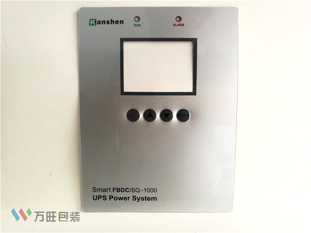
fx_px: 243
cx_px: 156
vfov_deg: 51.4
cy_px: 116
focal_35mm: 27
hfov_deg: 65.3
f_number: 2.2
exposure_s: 1/50
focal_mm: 4.5
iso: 125
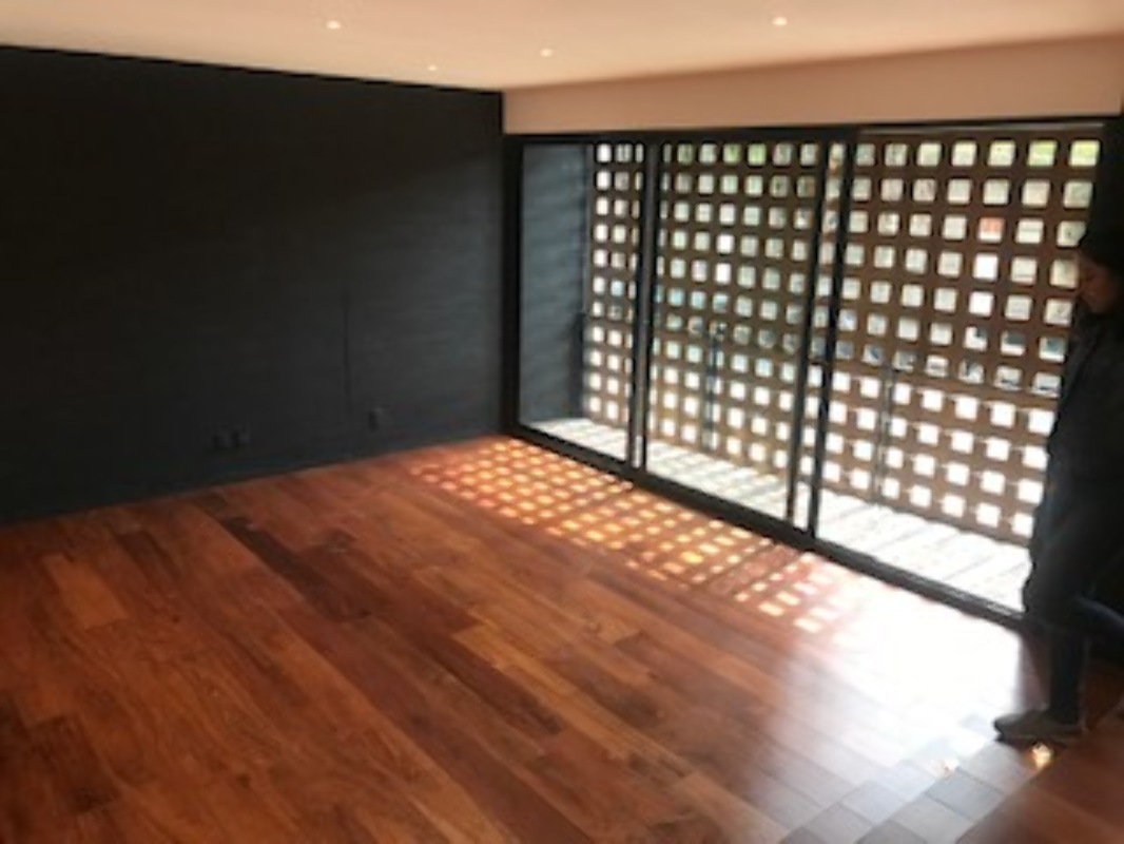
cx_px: 562
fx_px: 909
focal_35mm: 28
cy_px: 422
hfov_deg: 63.4
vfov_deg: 49.8
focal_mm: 3.99
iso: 25
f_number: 1.8
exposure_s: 1/30
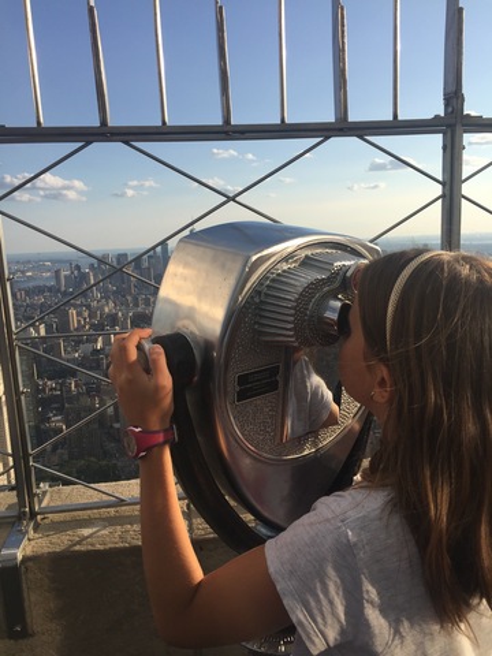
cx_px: 246
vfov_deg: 61.7
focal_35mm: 29
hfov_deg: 48.2
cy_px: 328
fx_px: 550
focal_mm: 4.15
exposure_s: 1/2198
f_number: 2.2
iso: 32
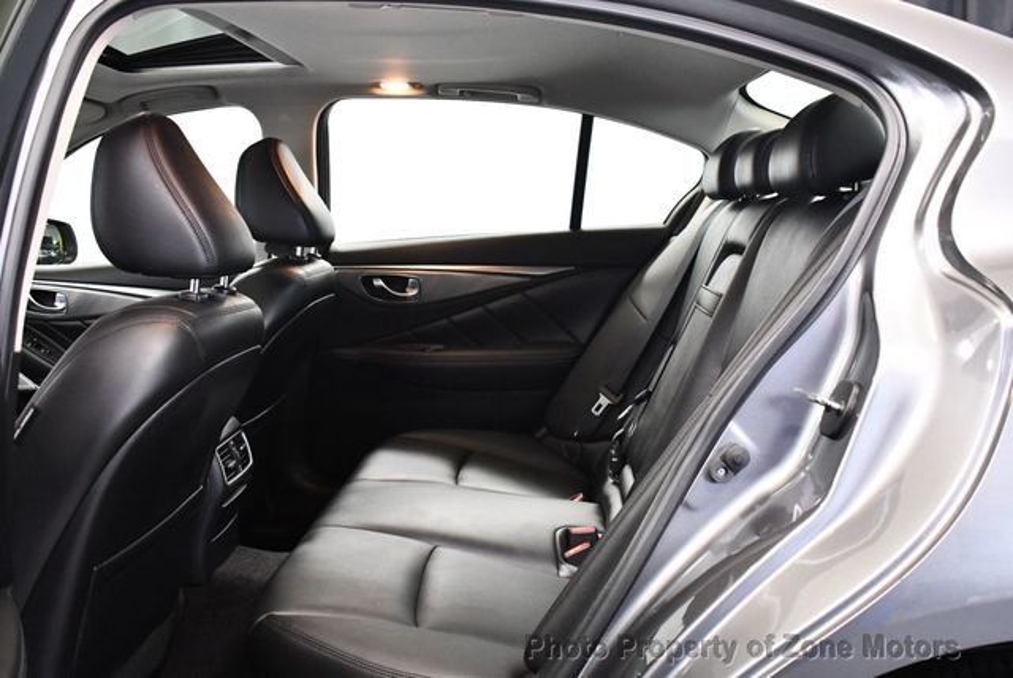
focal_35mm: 36
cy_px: 339
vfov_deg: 36.9
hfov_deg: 53.1
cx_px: 506
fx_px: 1014
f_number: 3.5
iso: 3200
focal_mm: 18
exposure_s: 1/100
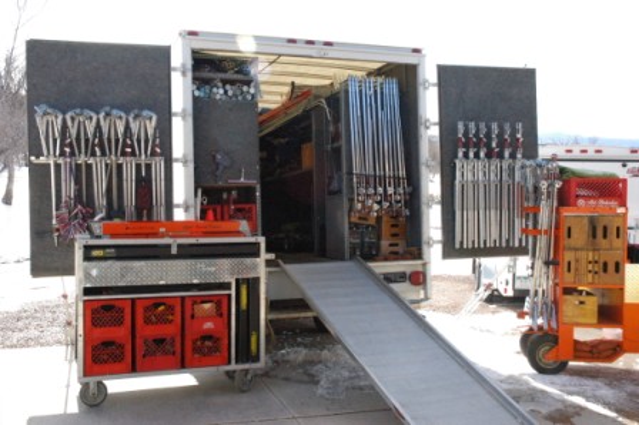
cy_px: 212
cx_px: 320
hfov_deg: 51.3
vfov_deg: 35.4
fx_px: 665
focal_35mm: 38
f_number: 11
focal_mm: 25
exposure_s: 1/500
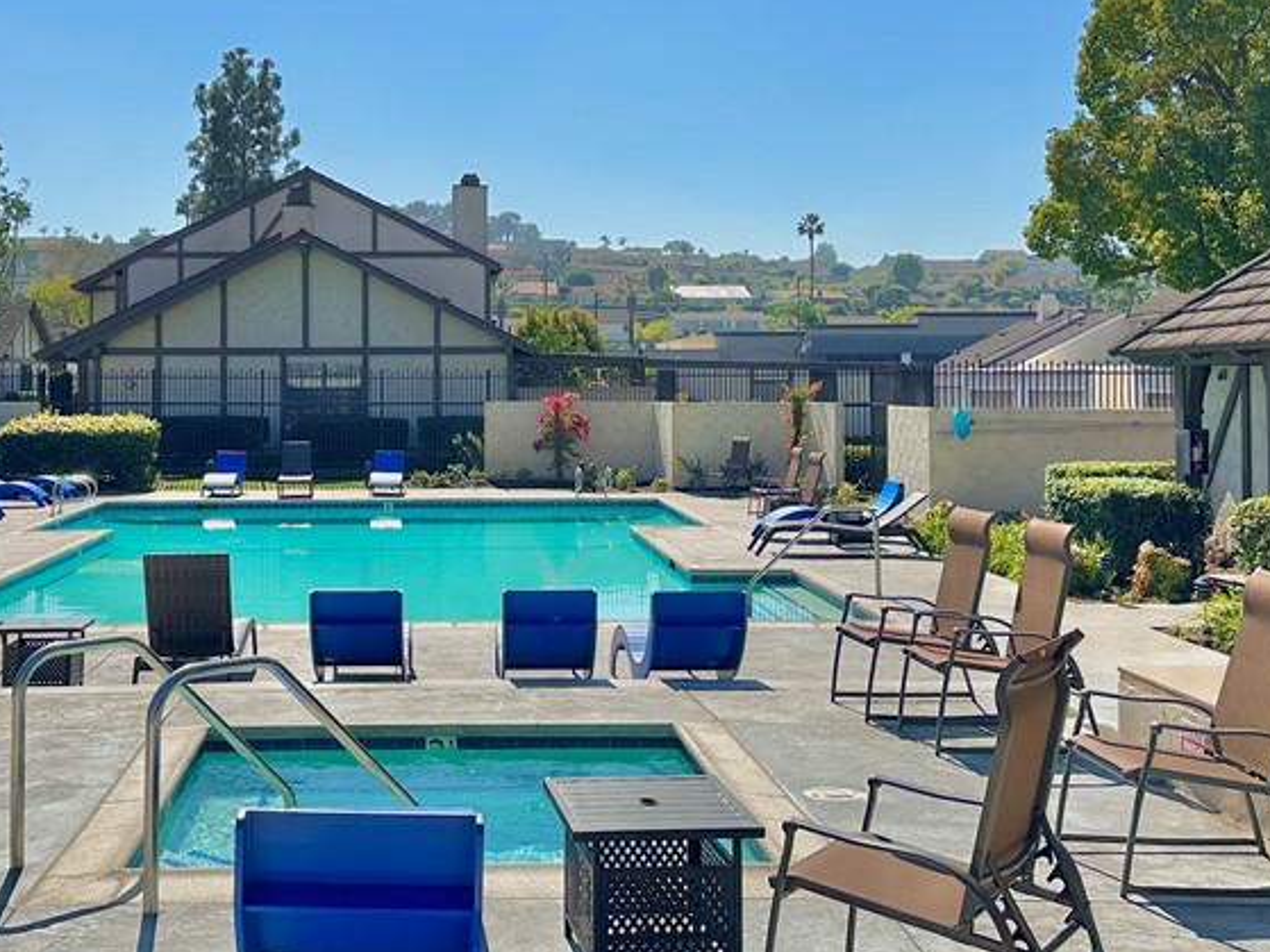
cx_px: 463
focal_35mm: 44
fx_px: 1614
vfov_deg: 32.7
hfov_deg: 42.6
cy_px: 341
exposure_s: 1/10753
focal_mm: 6.86
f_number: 1.78
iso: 80
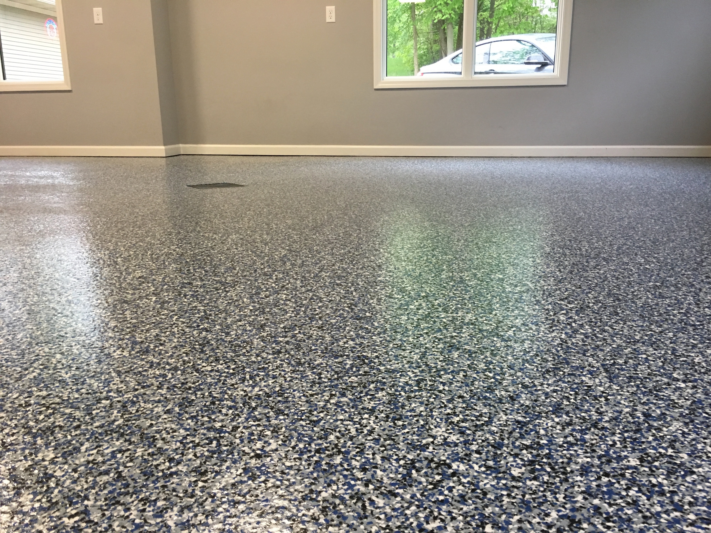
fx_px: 596
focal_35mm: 29
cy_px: 266
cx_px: 356
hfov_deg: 61.7
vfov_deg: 48.2
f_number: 2.2
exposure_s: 1/30
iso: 125
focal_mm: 4.15
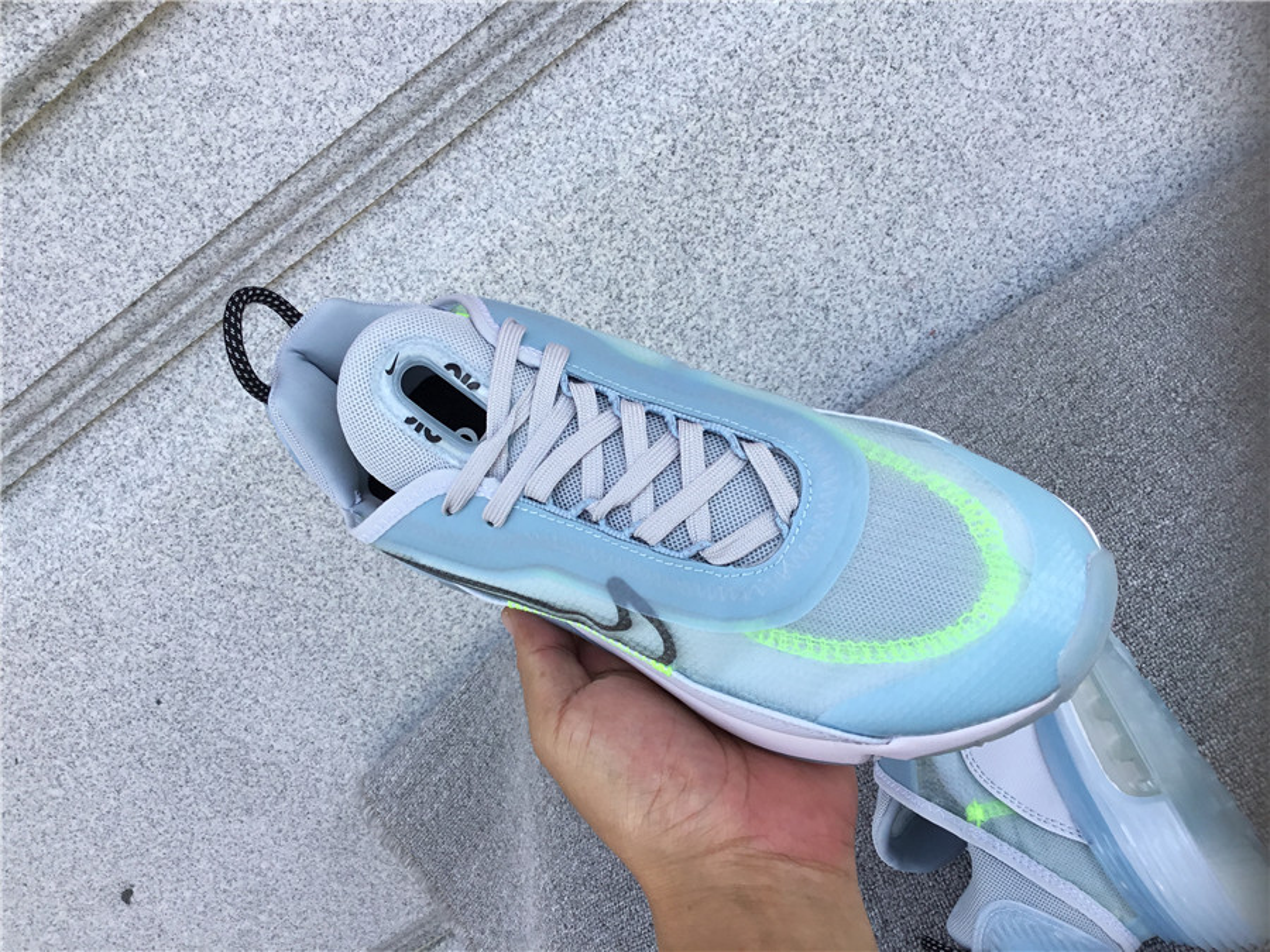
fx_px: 1137
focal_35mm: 31
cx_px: 635
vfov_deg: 45.4
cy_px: 476
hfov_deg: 58.4
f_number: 2.4
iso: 25
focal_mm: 3.3
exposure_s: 1/377
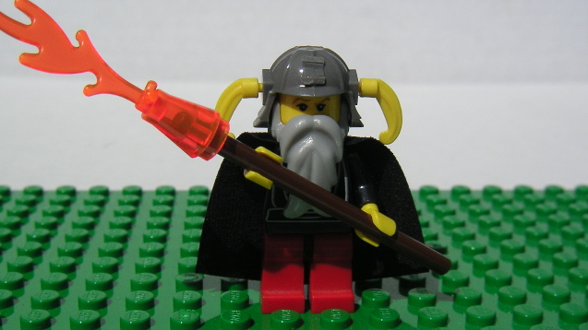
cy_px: 126
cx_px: 279
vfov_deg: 23.0
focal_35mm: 52
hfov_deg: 39.9
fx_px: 811
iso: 50
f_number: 6.7
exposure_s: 1/750
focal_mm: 6
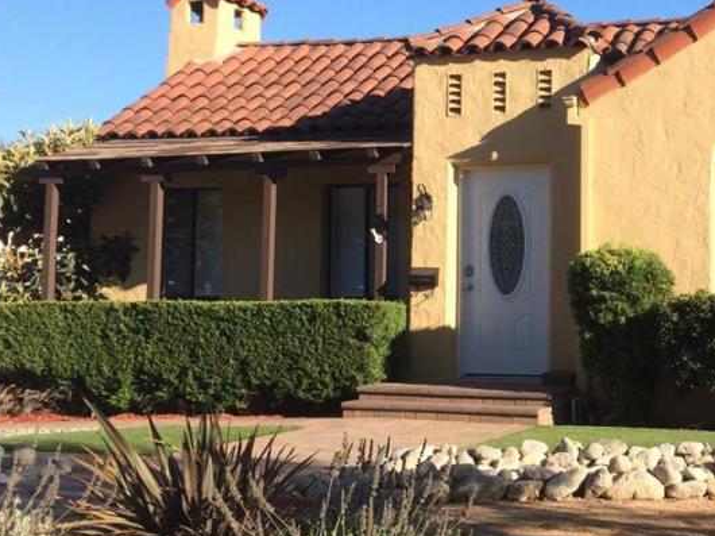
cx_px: 633
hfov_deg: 32.8
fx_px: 1156
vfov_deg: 26.1
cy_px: 248
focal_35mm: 56
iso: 32
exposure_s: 1/1053
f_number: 2.2
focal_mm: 4.15
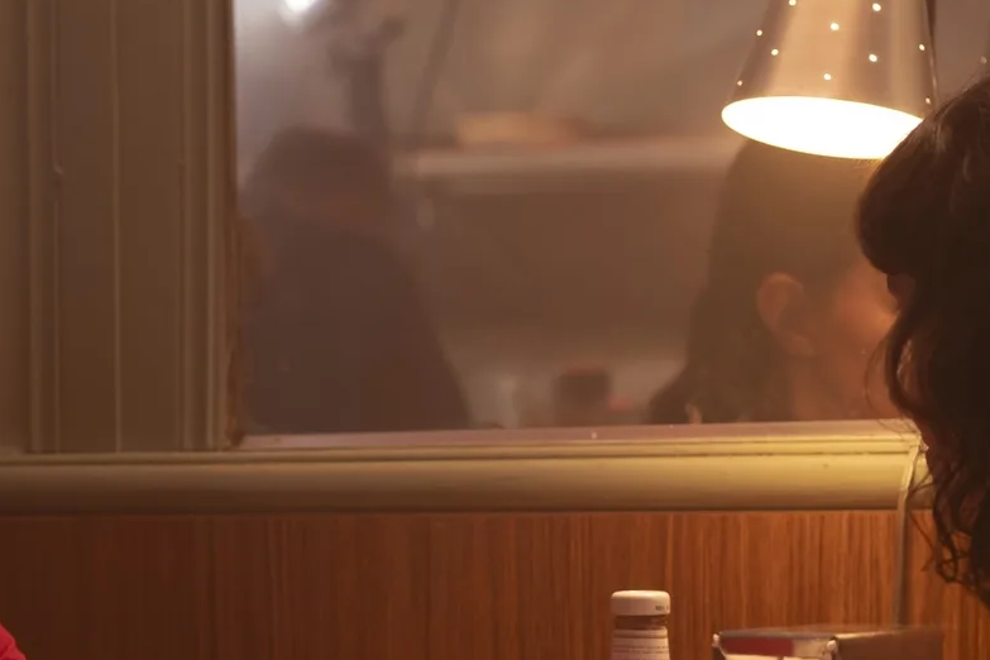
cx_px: 340
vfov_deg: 7.4
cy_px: 692
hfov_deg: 11.2
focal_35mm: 184
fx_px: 5060
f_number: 3.2
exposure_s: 1/125
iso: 640
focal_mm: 50
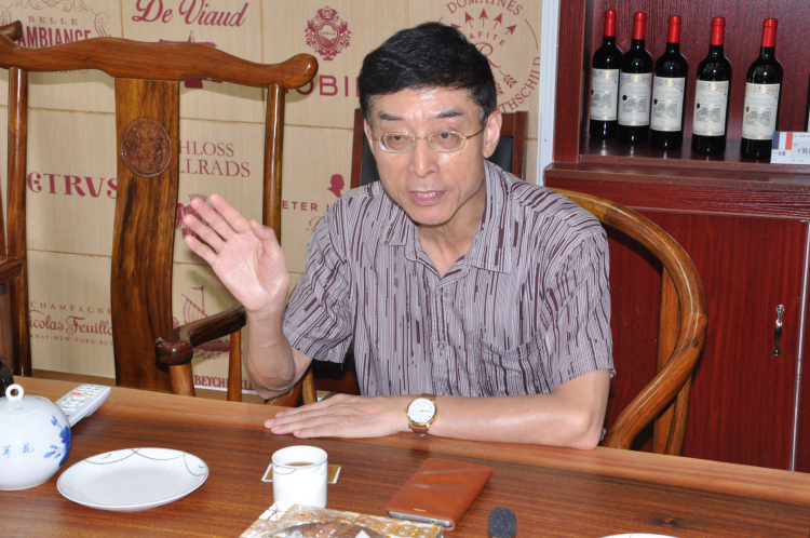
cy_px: 269
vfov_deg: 20.1
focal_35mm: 68
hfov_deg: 29.9
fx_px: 1517
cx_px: 405
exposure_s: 1/50
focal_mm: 45
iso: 720
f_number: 10
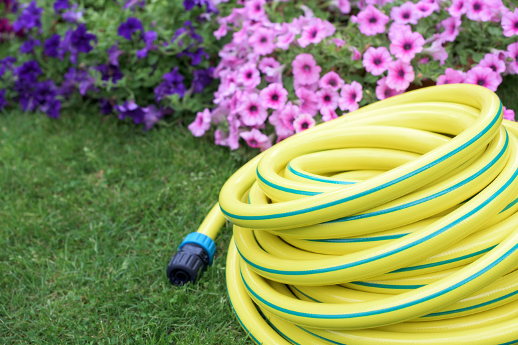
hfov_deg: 39.6
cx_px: 259
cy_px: 172
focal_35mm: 50
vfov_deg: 27.0
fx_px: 719
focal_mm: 50
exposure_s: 1/200
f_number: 4.5
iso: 160
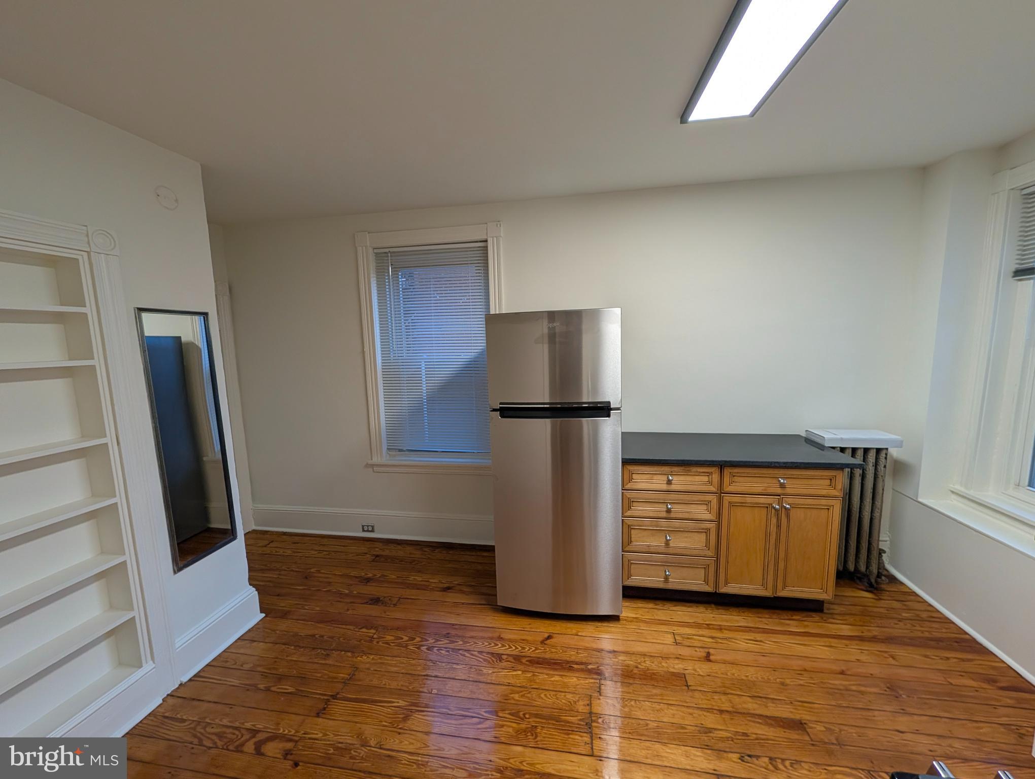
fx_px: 359
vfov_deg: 94.6
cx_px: 518
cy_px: 390
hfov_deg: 110.5
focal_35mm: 12
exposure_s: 1/120
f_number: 1.7
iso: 72
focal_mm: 2.02
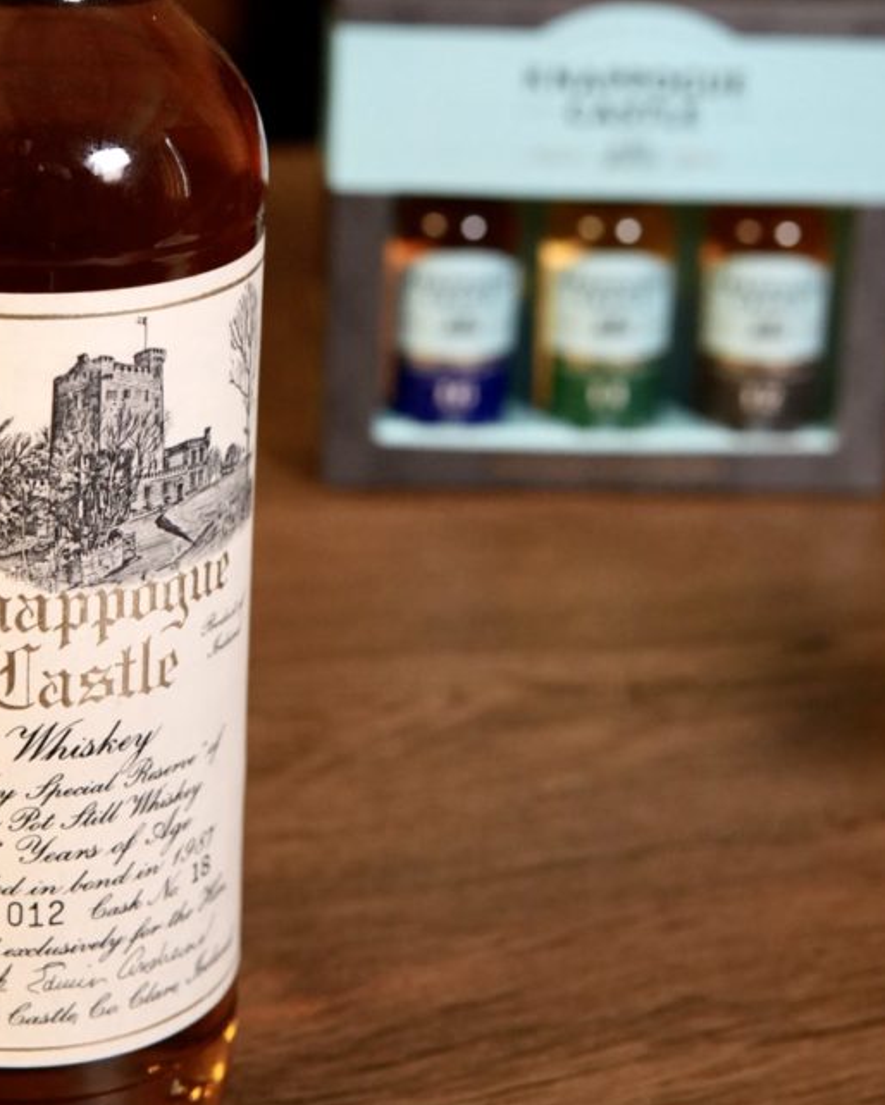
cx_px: 332
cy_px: 258
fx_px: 2585
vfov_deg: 23.8
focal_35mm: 79
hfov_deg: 19.4
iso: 1250
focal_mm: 30
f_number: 3.5
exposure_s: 1/50
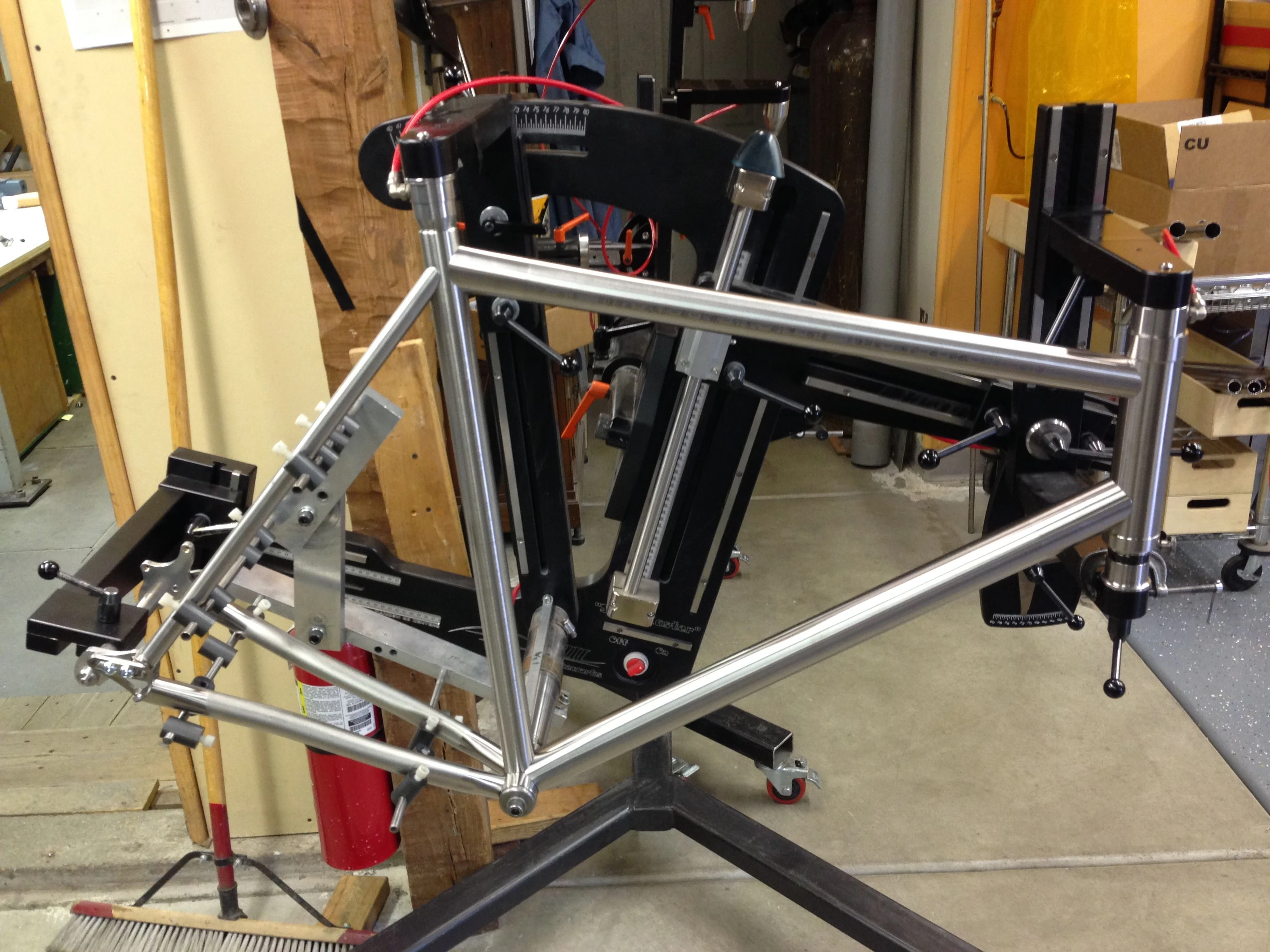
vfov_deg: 42.9
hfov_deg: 55.4
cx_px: 635
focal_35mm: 33
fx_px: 1211
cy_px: 476
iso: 125
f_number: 2.4
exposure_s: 1/20
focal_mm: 4.12
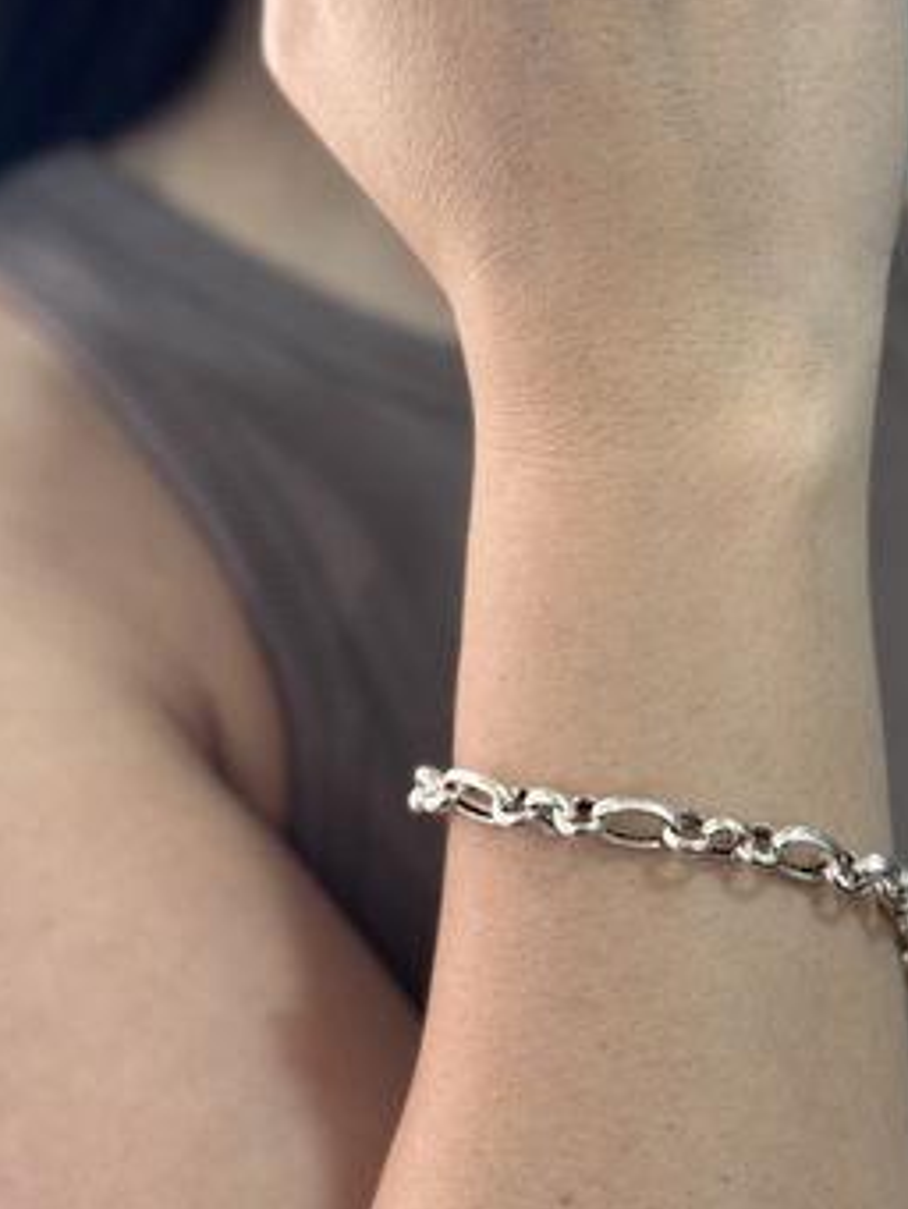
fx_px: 2621
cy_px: 690
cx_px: 635
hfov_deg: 19.6
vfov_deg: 26.0
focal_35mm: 75
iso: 100
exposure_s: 1/50
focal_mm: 6.76
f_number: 1.78
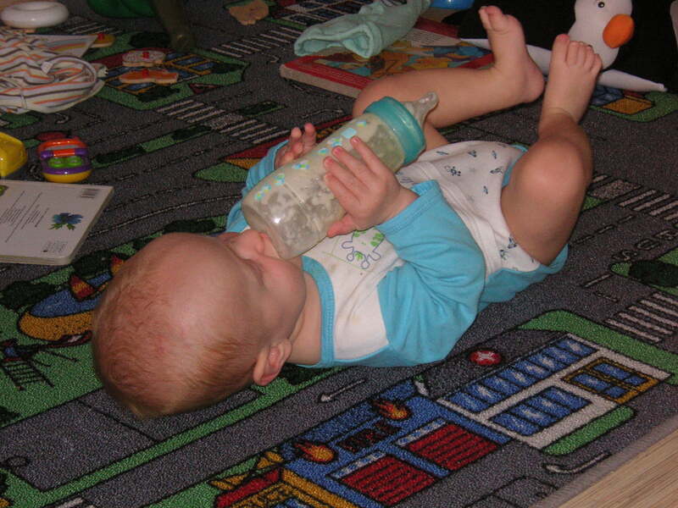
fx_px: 1802
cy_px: 254
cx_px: 339
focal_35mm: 92
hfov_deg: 21.3
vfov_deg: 16.1
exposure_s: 1/90
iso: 160
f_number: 4.8
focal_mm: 15.2
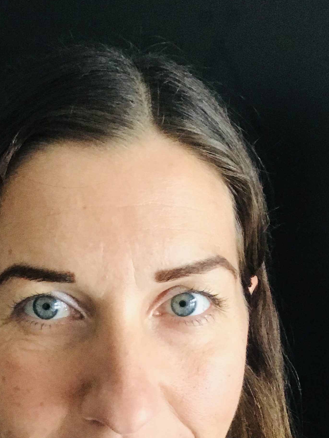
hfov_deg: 26.9
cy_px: 351
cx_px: 117
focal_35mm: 54
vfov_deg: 34.4
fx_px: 684
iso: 200
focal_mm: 2.87
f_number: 2.2
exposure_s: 1/30
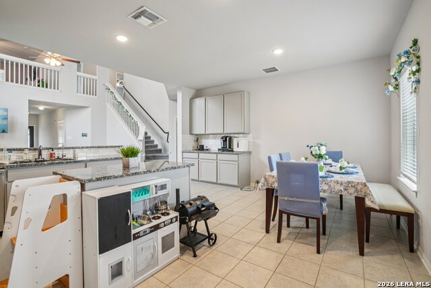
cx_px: 216
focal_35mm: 16
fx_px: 192
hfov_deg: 96.7
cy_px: 144
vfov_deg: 73.8
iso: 400
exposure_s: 1/8
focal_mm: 16
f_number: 8
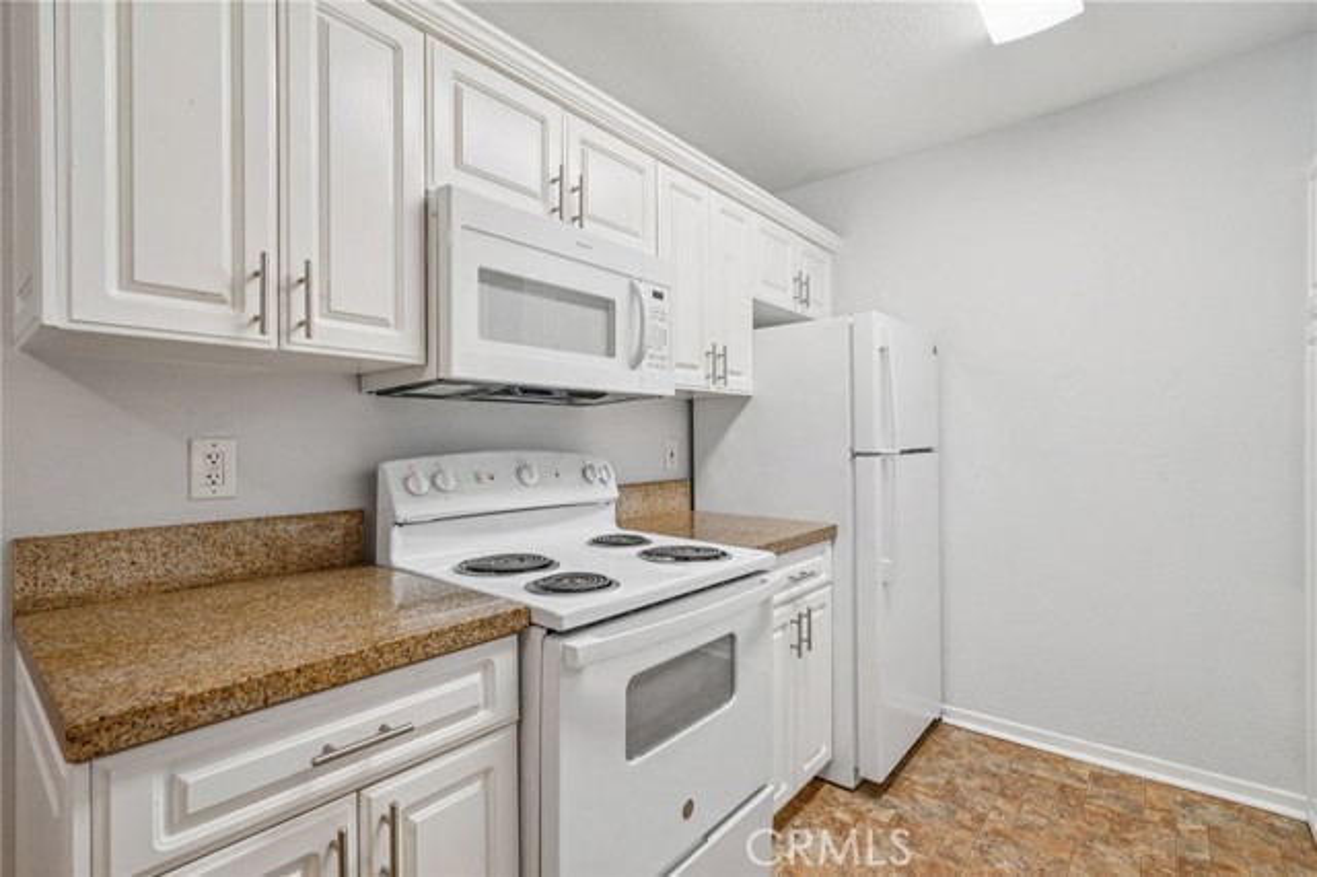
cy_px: 438
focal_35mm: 16
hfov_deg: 96.8
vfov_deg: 73.7
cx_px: 658
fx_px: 585
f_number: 9
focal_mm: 16
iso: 400
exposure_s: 1/25
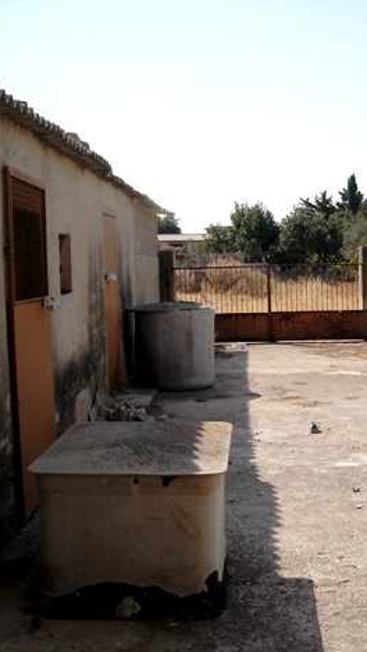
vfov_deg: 39.9
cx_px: 329
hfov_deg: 22.5
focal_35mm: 52
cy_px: 331
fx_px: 899
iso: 64
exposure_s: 1/337
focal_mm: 5.7
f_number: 5.6
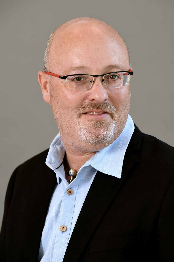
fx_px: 1307
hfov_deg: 7.6
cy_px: 131
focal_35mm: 180
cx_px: 87
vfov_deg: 11.4
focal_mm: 180
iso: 640
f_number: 5.6
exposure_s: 1/160
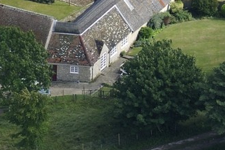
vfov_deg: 1.9
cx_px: -268
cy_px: -146
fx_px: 4614
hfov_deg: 2.8
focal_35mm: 738
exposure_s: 1/800
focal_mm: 150
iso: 400
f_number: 6.3
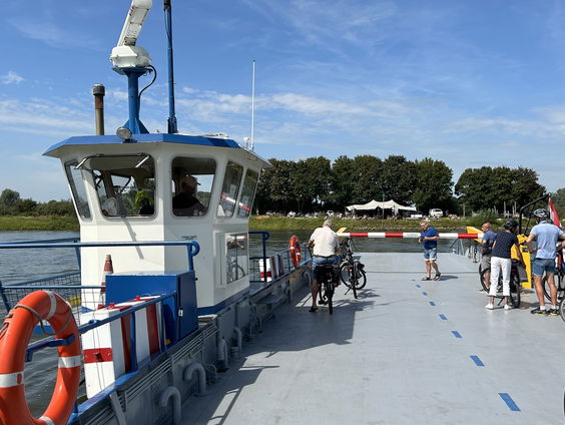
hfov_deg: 67.3
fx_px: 425
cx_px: 282
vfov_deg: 53.1
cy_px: 212
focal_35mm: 26
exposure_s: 1/4630
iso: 50
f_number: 1.5
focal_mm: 5.7
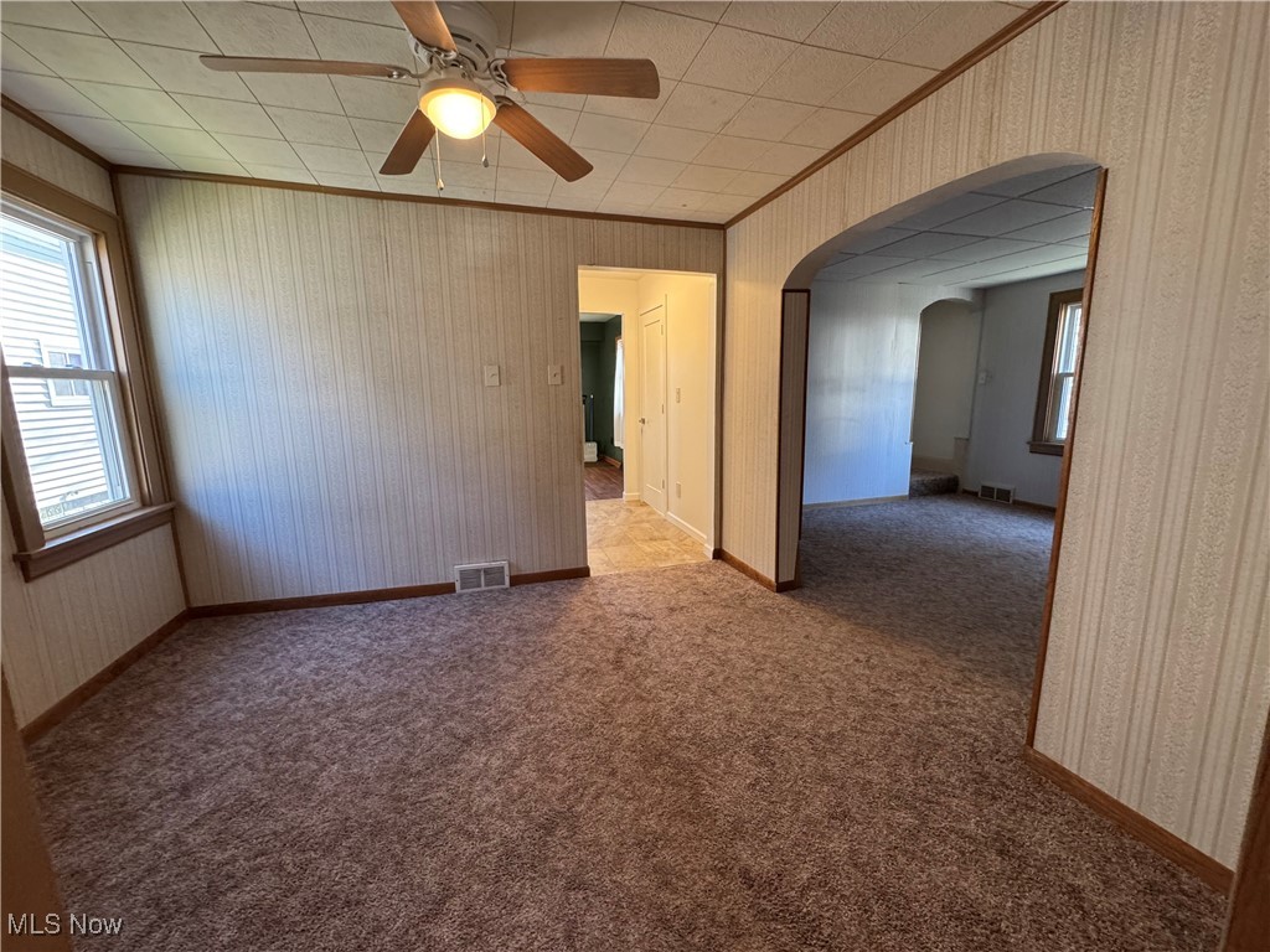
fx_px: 514
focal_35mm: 14
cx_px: 635
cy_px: 476
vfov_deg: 85.7
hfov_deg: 102.1
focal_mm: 2.22
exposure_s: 1/120
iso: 320
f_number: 2.2
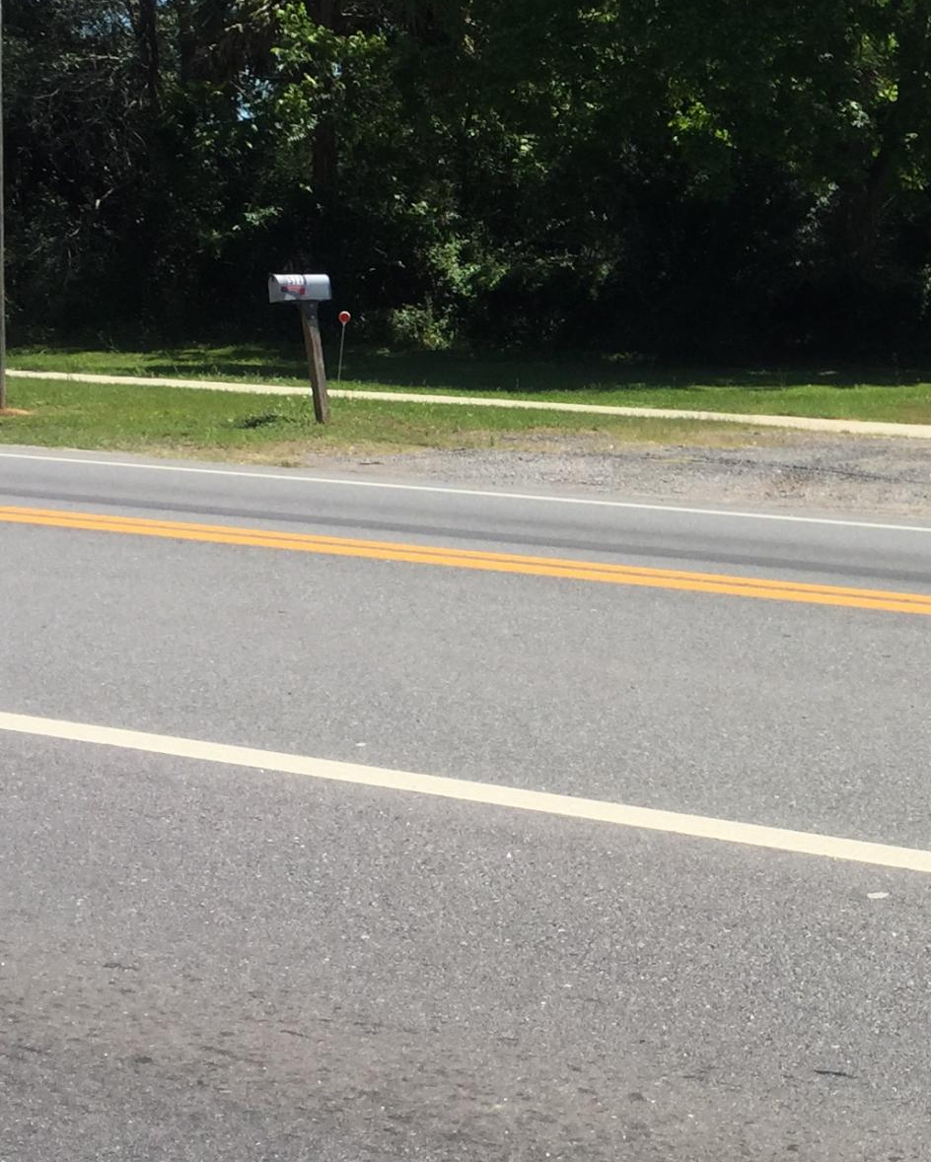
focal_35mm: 72
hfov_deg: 20.2
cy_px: 472
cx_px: 1053
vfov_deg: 26.4
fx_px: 2479
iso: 32
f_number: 2.2
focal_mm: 4.15
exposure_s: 1/1883
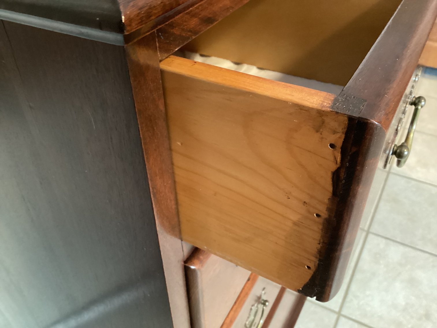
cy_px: 164
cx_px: 218
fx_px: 391
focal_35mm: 31
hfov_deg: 58.3
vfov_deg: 45.4
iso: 500
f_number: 2.4
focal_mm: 3.3
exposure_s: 1/25
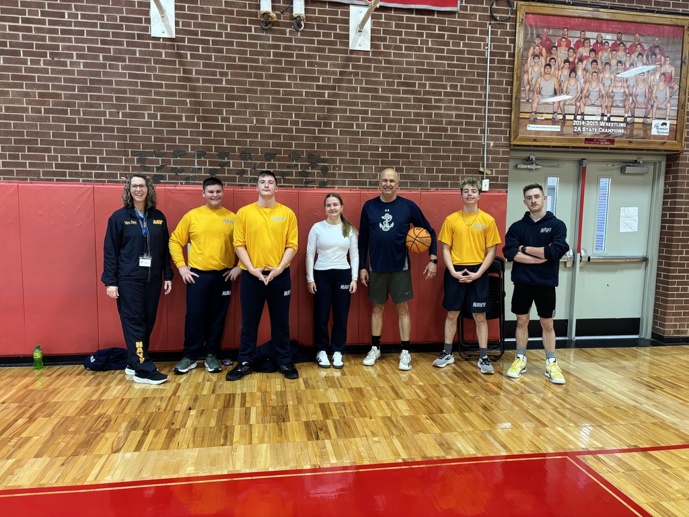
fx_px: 518
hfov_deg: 67.3
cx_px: 344
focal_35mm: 26
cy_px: 258
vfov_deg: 53.1
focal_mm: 5.96
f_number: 1.6
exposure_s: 1/60
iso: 160
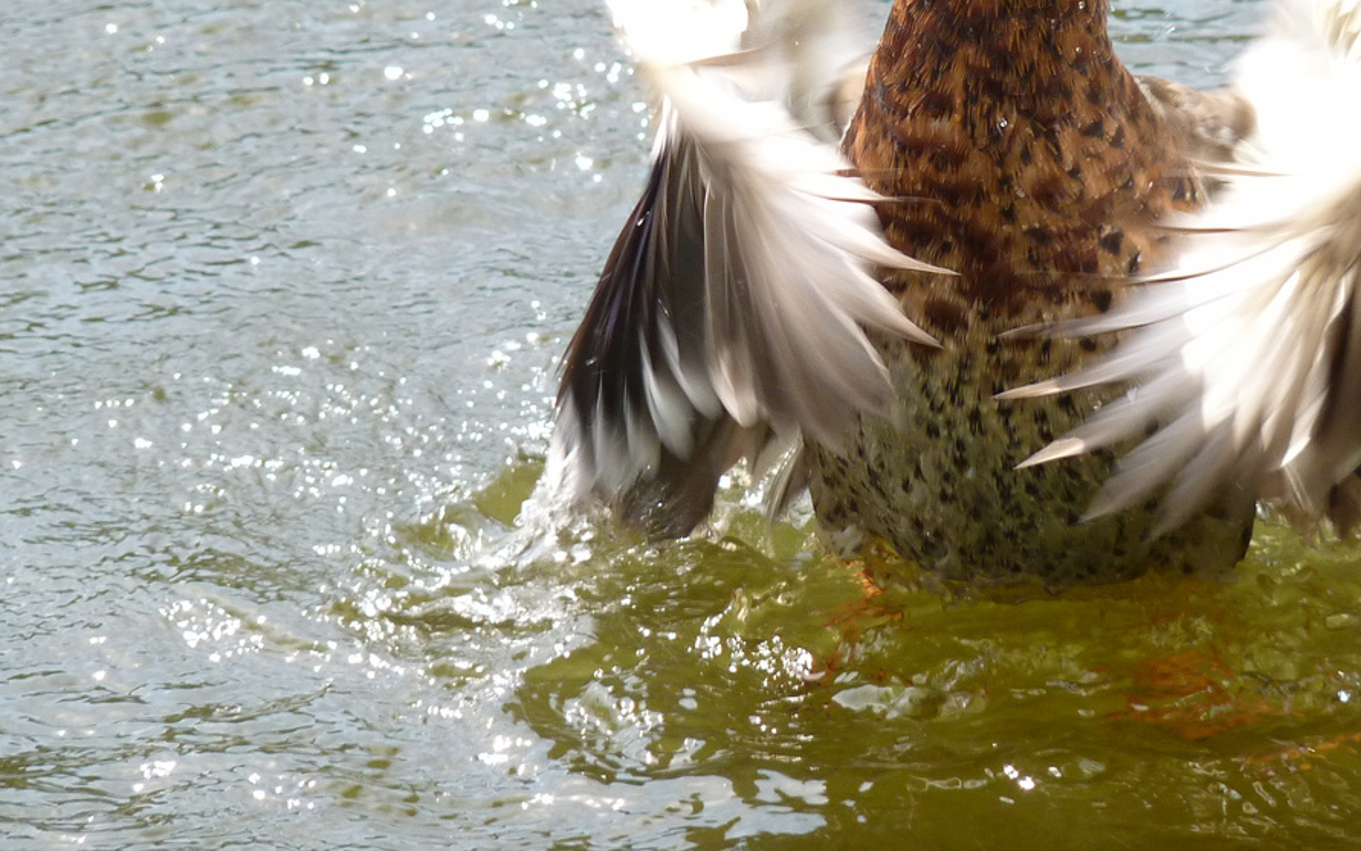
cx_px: 854
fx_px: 19697
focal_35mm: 531
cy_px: 241
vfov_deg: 2.5
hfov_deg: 4.0
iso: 200
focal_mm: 55.1
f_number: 3.7
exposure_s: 1/500
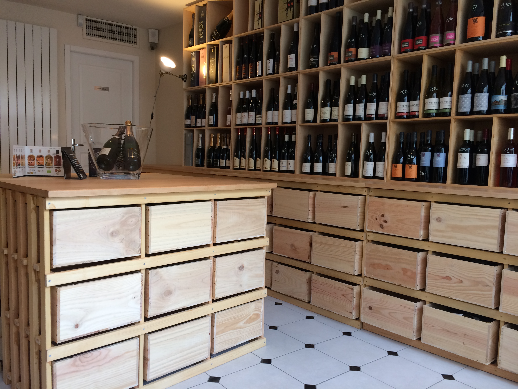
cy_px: 194
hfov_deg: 61.7
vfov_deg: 48.2
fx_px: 434
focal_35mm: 29
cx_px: 259
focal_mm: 4.15
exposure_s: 1/33
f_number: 2.2
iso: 40
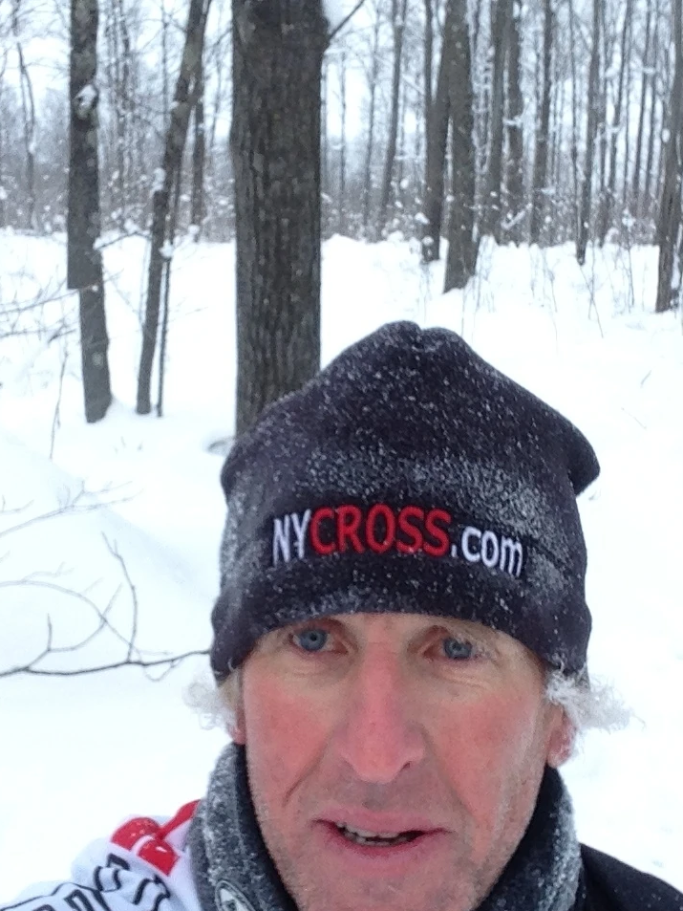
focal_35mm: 47
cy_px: 458
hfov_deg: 30.9
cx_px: 376
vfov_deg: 40.4
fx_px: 1236
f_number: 2.4
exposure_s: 1/30
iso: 50
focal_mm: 2.18
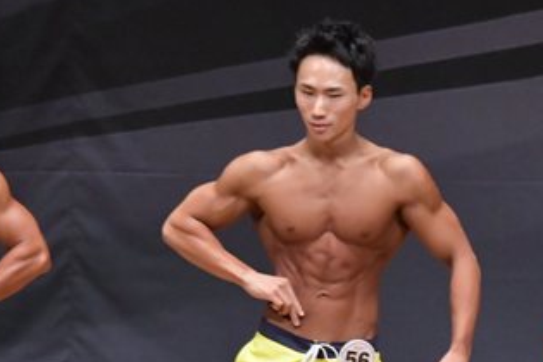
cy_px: 400
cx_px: 397
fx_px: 9457
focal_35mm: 627
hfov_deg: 3.3
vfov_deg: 2.2
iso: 6400
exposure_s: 1/400
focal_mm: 170
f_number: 5.6
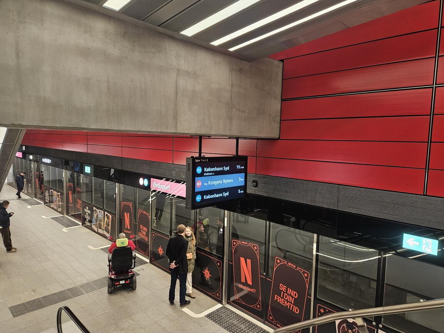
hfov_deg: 73.9
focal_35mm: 23
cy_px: 166
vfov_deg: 58.9
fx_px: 295
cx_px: 222
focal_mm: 5.4
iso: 400
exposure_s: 1/100
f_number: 1.8
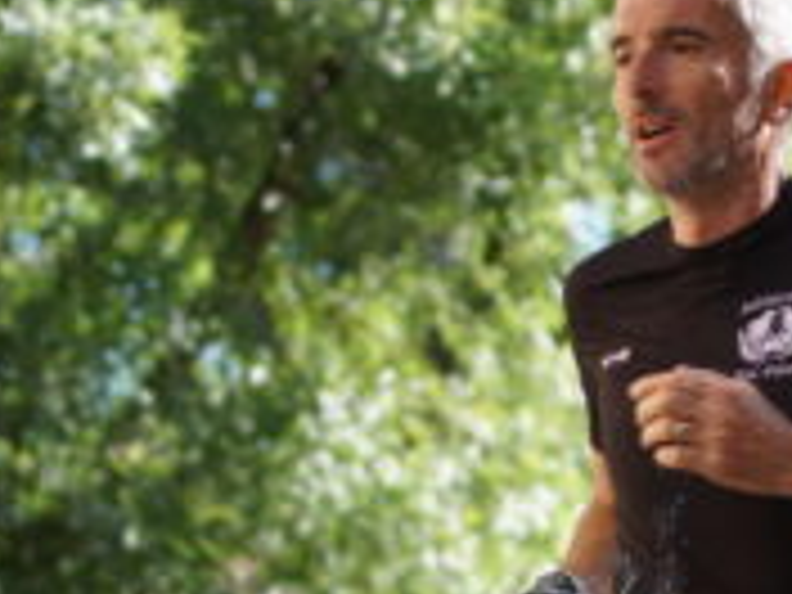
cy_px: 558
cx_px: 590
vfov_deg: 5.5
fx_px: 6132
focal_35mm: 268
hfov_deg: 7.4
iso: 100
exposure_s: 1/400
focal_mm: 70
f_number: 2.8
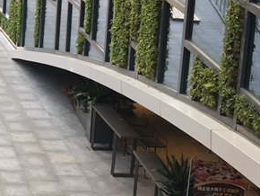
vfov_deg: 14.3
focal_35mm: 100
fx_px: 752
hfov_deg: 16.8
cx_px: -186
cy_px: -49
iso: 32
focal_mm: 4.15
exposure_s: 1/50
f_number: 2.2
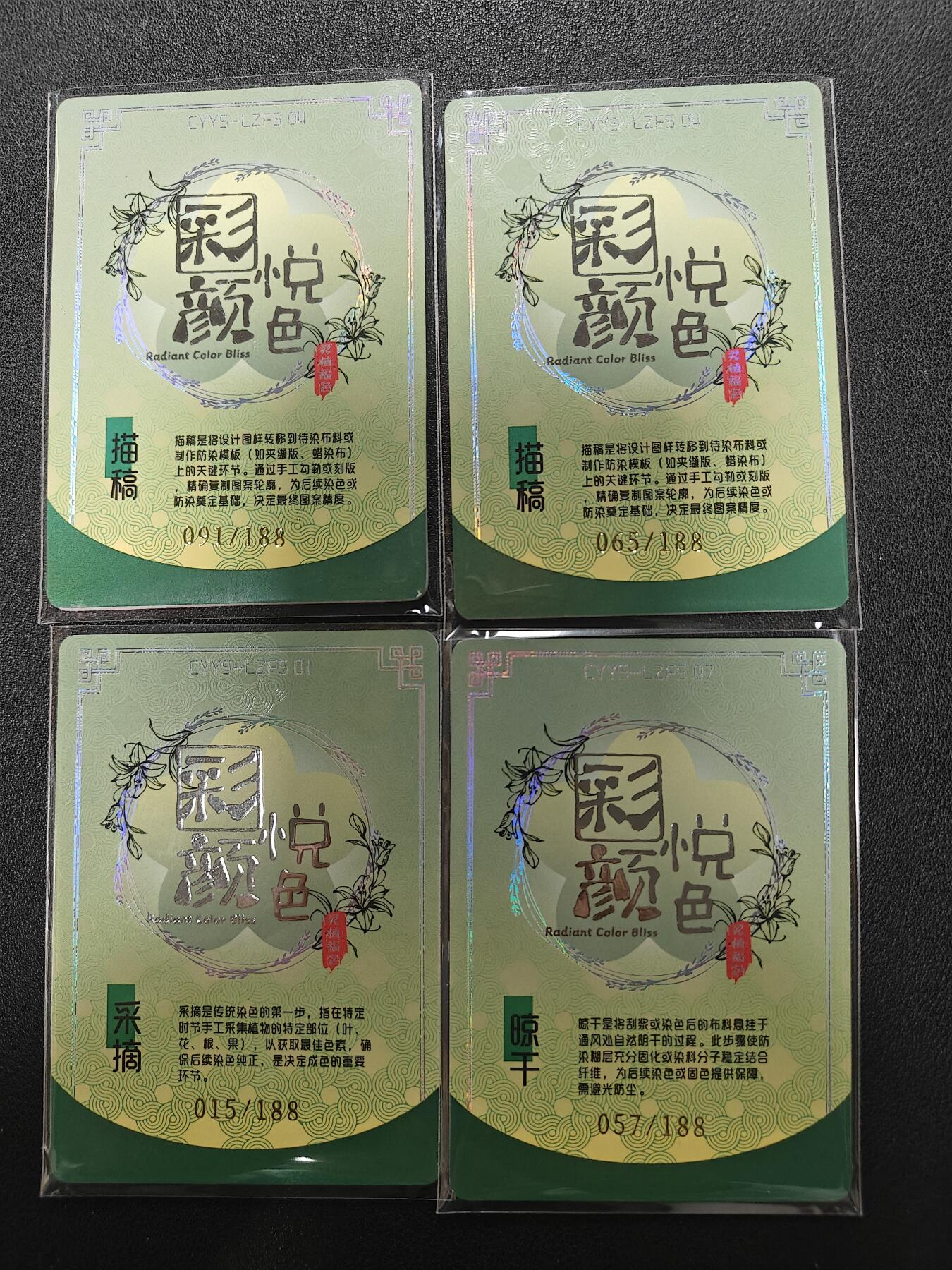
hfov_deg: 56.8
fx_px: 880
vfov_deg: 71.6
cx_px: 476
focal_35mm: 24
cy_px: 635
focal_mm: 5.59
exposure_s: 1/50
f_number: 1.8
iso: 320
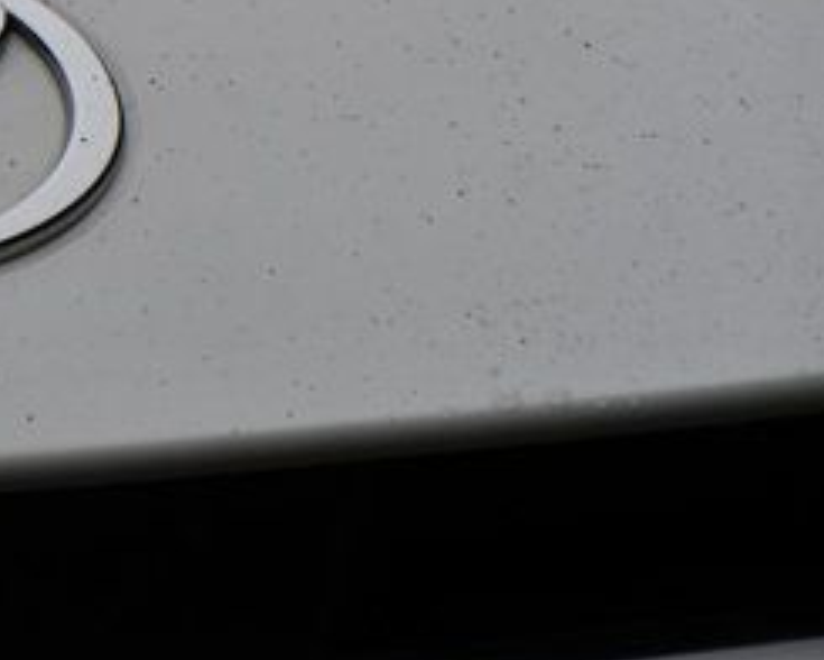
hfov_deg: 3.2
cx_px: -202
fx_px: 14779
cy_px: 113
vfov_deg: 2.6
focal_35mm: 606
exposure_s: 1/500
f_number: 7.1
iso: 200
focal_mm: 165
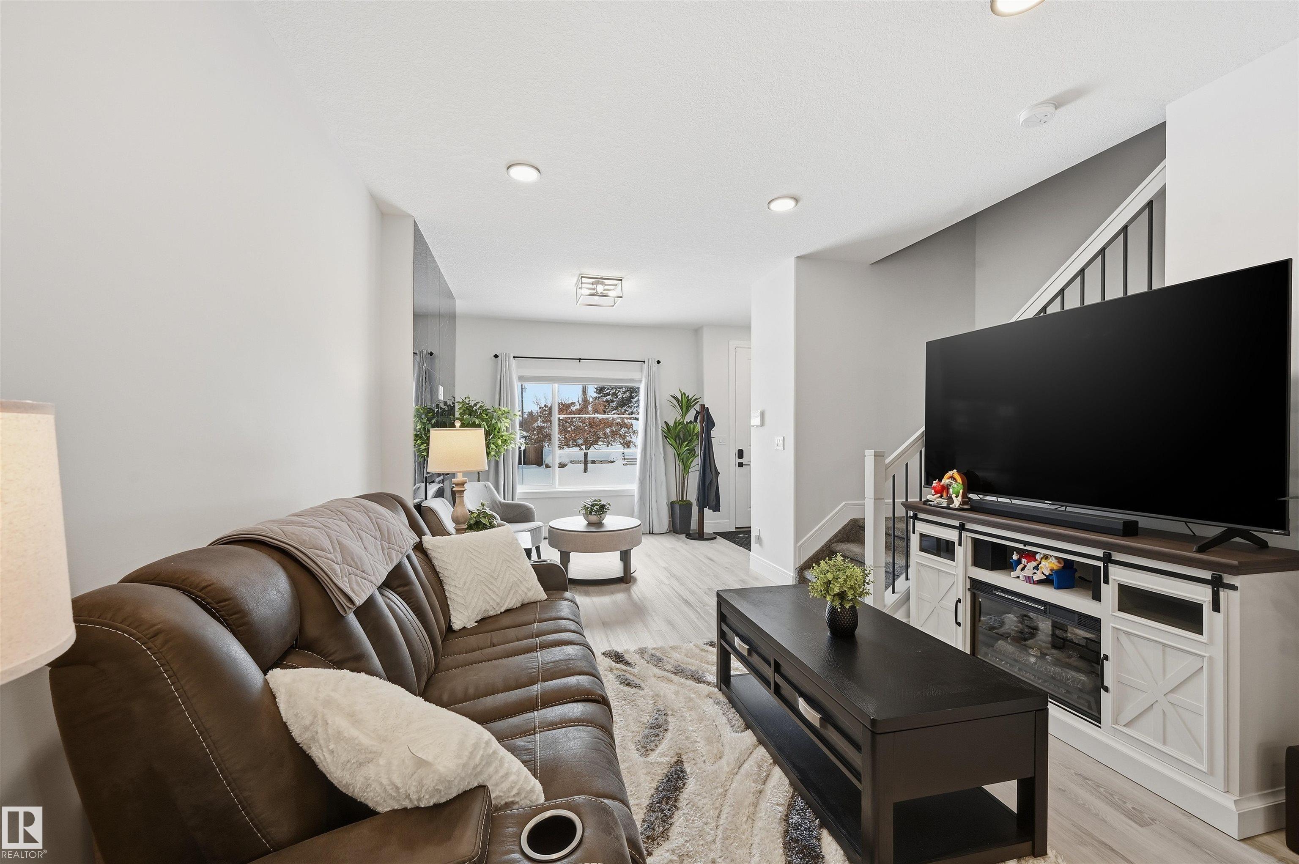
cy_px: 432
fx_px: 505
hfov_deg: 104.3
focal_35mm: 14
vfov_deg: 81.1
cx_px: 650
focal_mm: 14
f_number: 8
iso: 100
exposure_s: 1/40
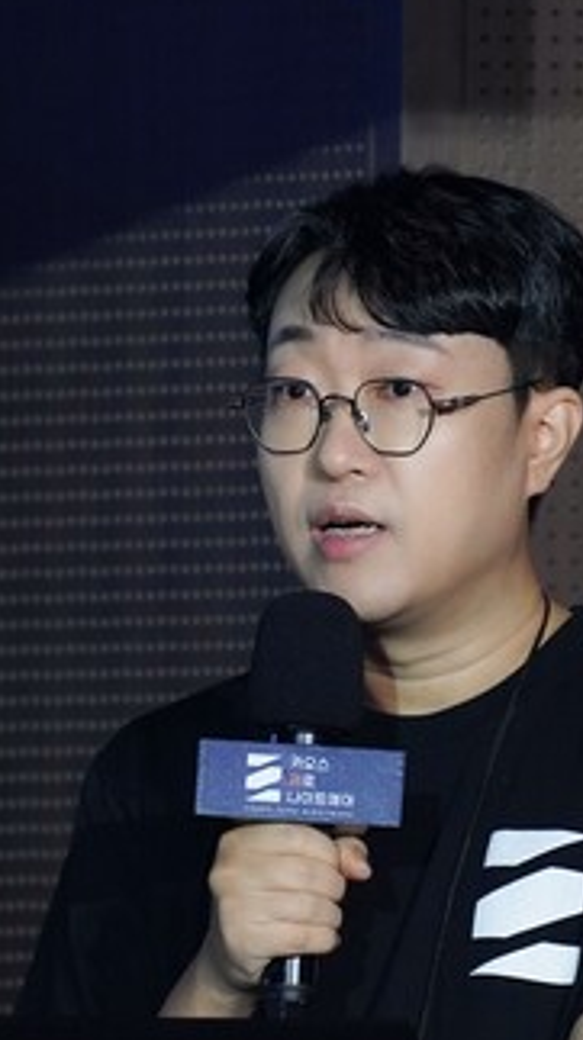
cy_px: 547
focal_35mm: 1169
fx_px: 32220
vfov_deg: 1.8
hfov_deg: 1.0
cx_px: 287
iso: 5000
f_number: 6.3
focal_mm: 600
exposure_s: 1/60
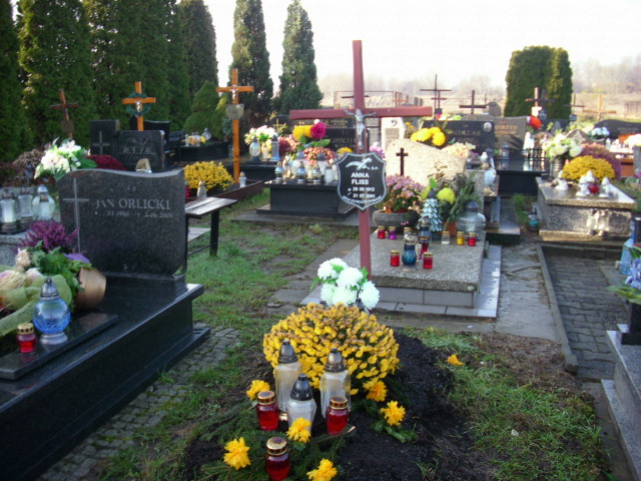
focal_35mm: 37
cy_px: 240
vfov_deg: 38.7
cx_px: 320
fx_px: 685
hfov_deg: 50.1
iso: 50
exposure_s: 1/161
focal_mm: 6.2
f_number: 2.8
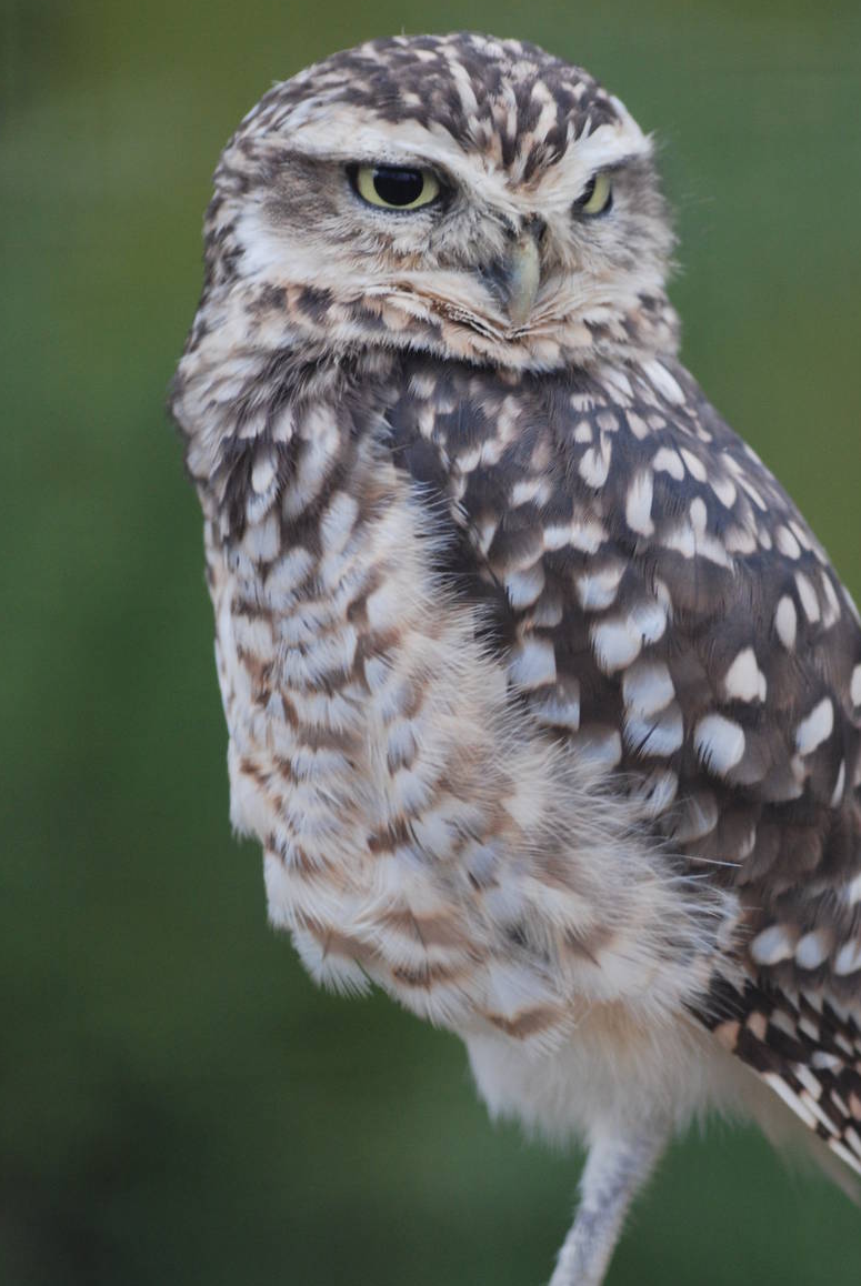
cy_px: 711
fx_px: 11126
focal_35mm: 311
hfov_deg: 4.4
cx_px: 574
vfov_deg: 6.6
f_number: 4.5
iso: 400
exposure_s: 1/125
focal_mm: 150
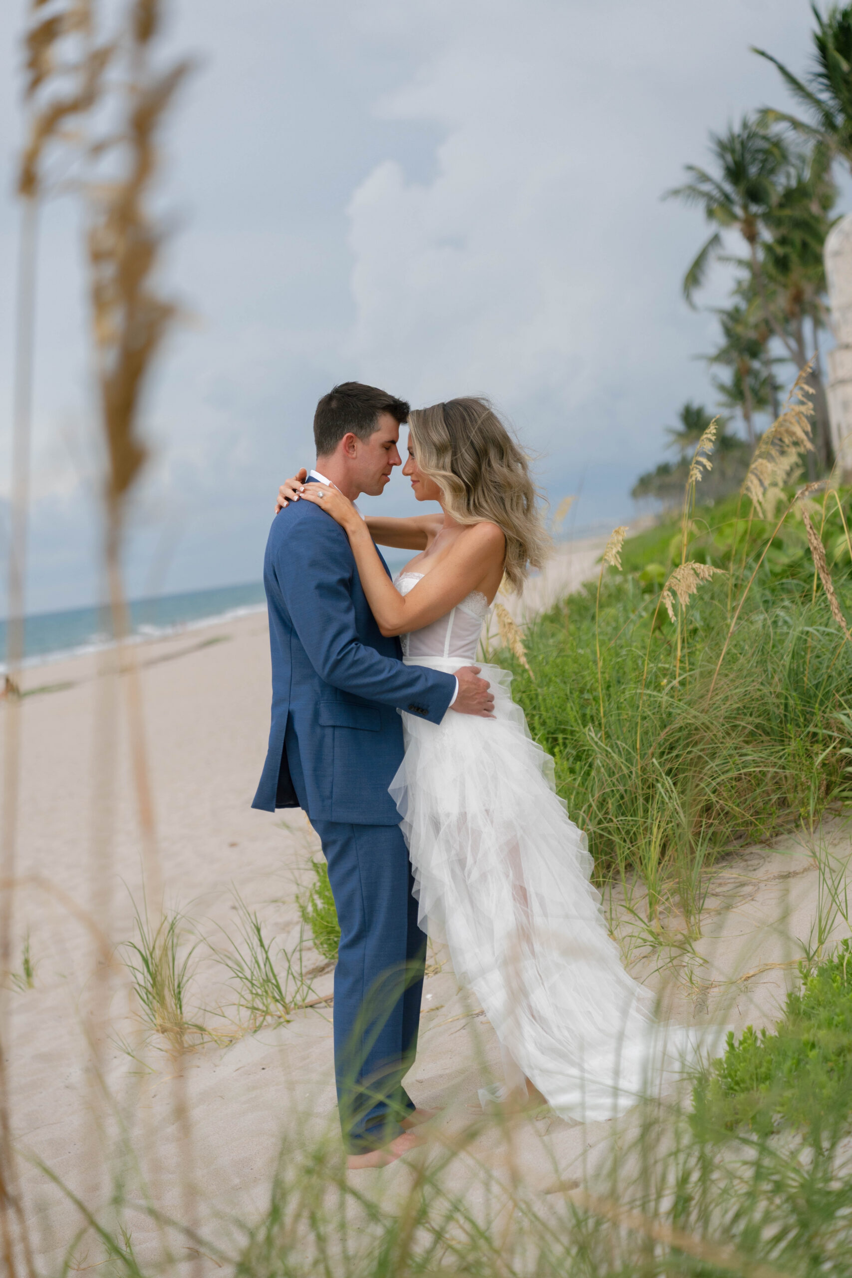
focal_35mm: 71
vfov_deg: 28.5
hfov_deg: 19.2
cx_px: 426
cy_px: 639
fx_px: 2520
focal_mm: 71
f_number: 2.8
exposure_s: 1/640
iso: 320
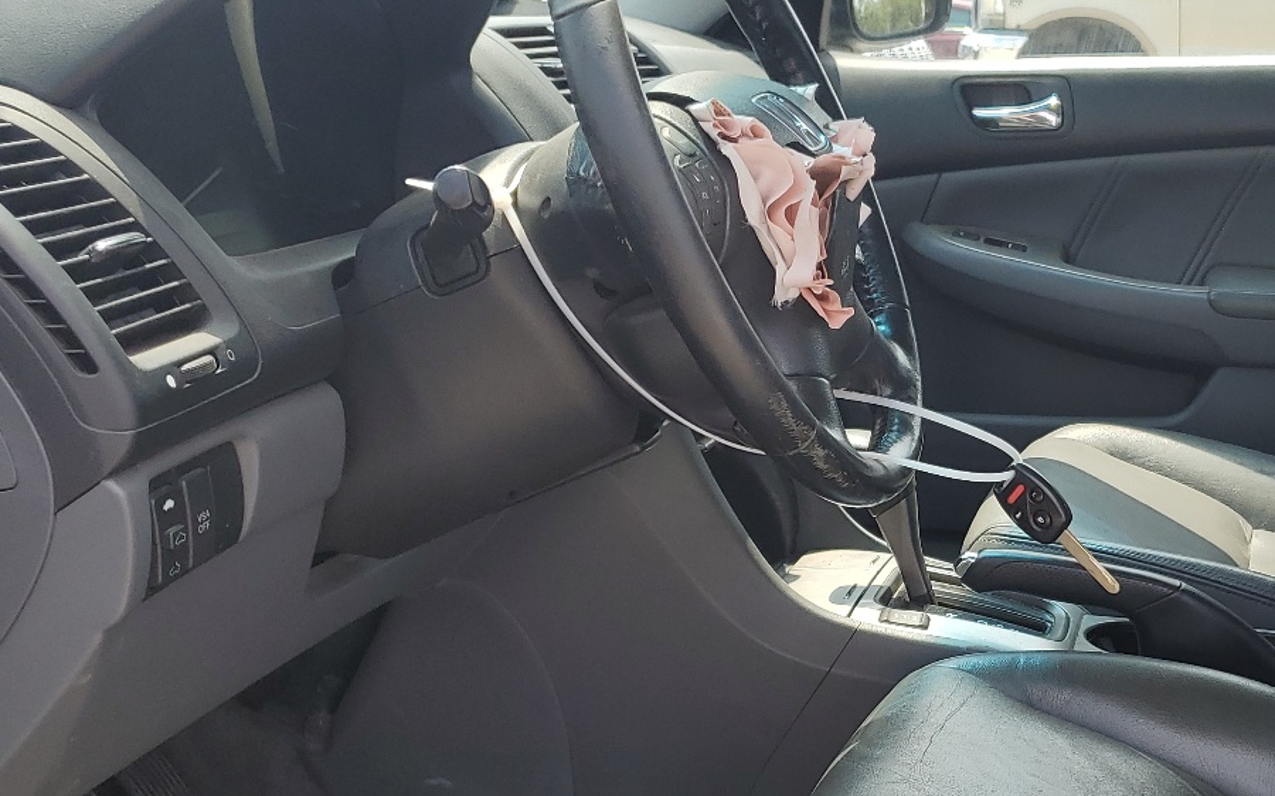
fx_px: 1702
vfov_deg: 26.0
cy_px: 593
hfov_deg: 39.3
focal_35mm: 49
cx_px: 1040
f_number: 1.5
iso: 50
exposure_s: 1/1000
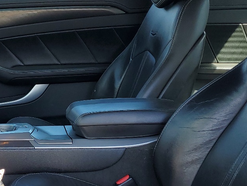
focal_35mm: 66
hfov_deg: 28.2
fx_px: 471
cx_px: 22
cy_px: 134
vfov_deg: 22.1
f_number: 1.5
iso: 50
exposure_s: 1/435
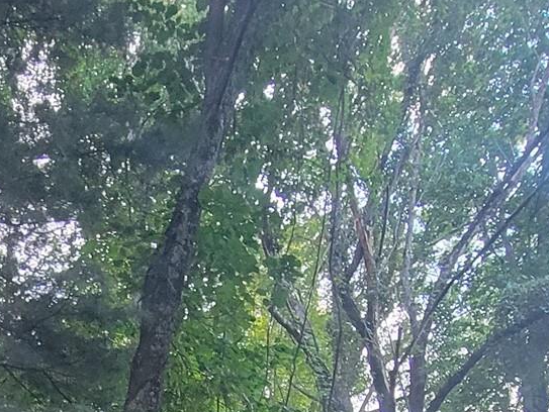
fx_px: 778
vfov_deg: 21.5
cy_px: 708
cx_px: 36
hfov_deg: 36.1
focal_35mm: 49
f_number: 2.2
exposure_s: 1/60
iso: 400
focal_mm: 2.2
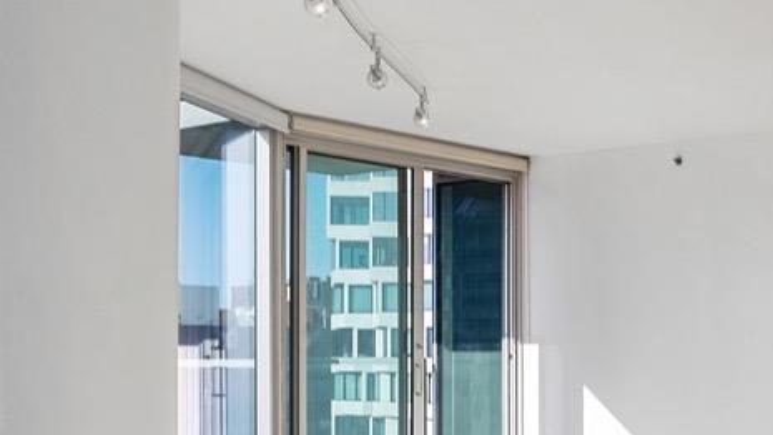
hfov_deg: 32.8
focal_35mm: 54
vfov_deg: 22.0
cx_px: 888
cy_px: 336
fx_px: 1107
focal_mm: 16
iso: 200
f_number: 10
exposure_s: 1/200
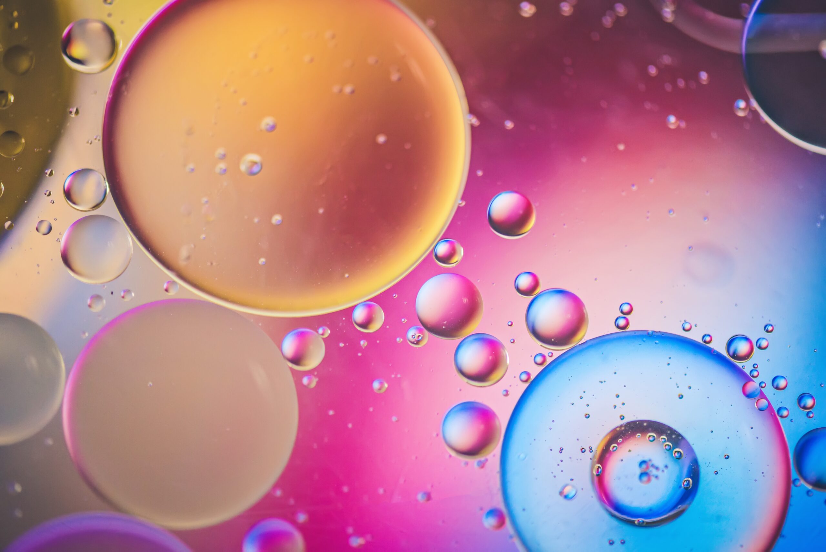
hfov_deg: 19.4
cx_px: 413
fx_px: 2410
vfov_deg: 13.1
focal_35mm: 105
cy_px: 276
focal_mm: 105
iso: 2800
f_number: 3.5
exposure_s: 1/320
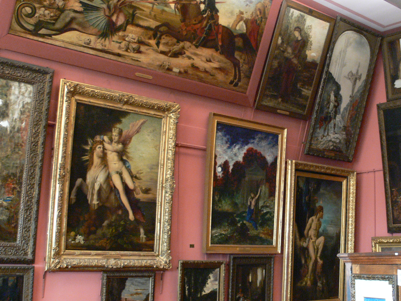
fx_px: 602
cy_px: 164
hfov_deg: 36.5
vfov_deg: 28.0
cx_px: 262
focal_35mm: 52
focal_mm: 7.4
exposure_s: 1/8
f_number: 2.8
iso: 200
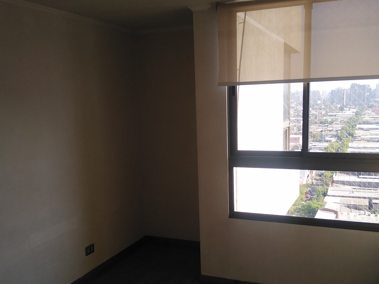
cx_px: 202
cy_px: 168
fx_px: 383
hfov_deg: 52.6
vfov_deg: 40.5
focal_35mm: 35
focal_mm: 3.59
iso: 100
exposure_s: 1/485
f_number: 1.8
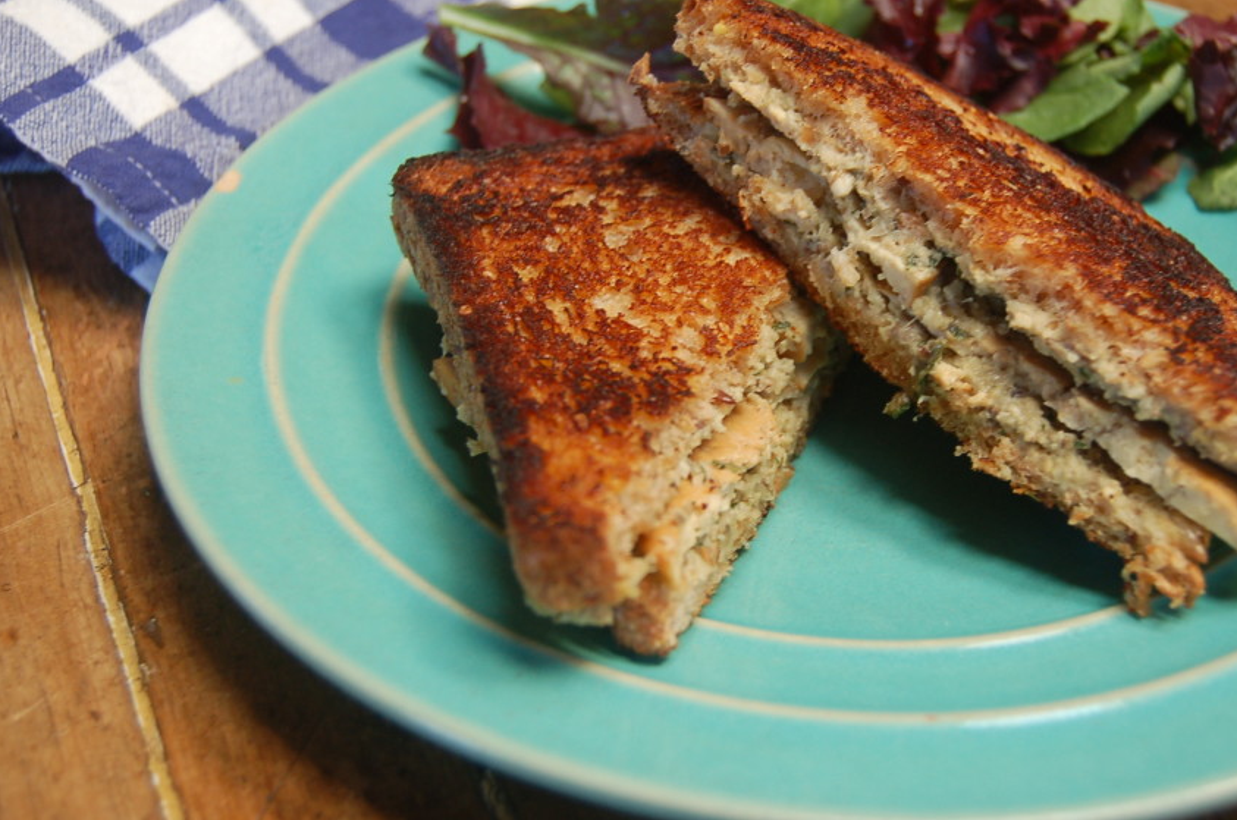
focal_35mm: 51
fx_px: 1749
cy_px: 344
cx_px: 725
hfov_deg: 38.8
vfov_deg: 26.4
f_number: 4.5
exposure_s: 1/50
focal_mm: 28
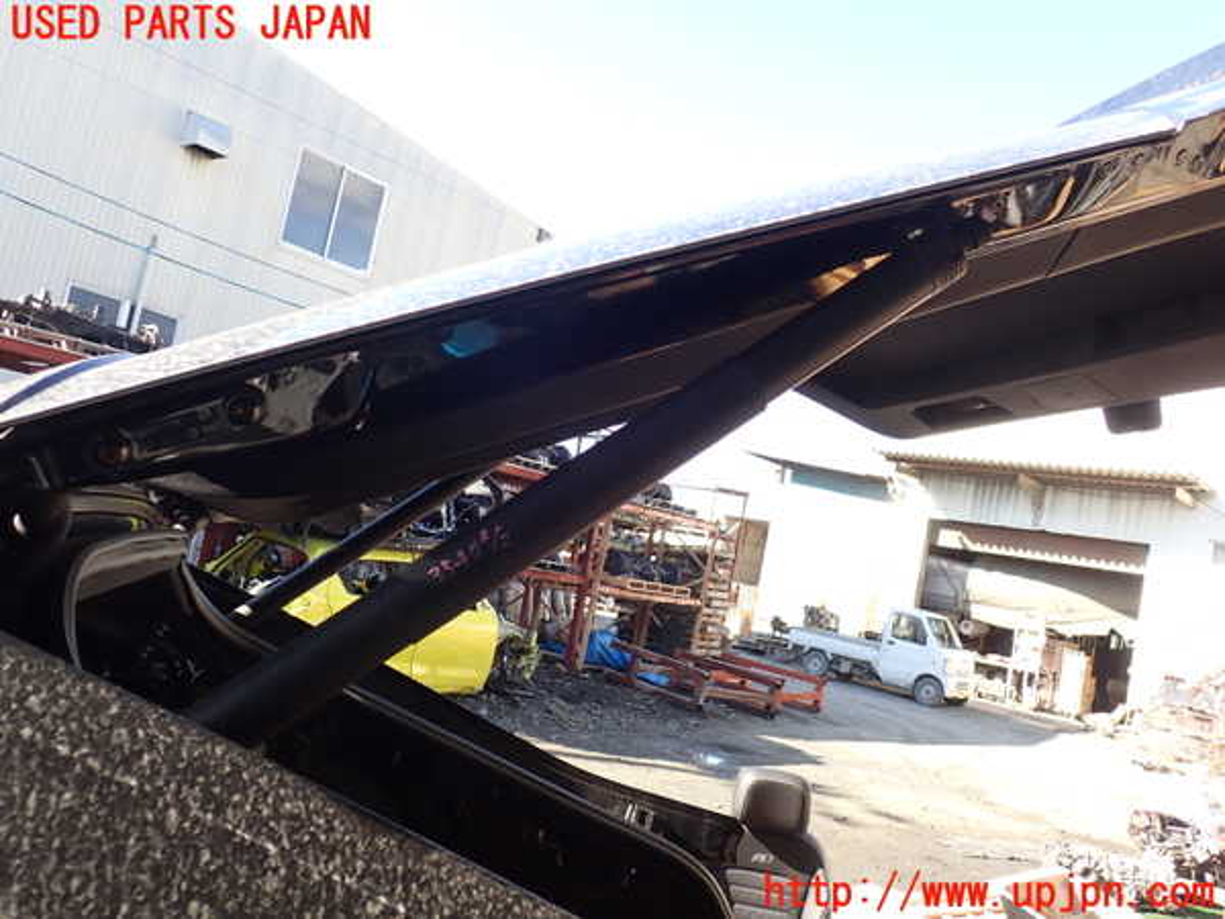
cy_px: 460
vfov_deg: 46.8
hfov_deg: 60.0
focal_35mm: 30
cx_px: 612
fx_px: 1062
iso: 100
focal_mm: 5.4
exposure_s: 1/160
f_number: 3.2
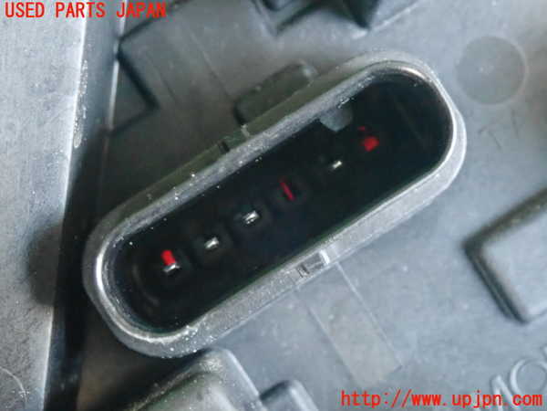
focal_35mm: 91
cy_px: 206
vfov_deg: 16.2
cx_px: 274
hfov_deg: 21.5
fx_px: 1438
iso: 3200
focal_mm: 16.48
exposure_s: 1/15
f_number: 4.7
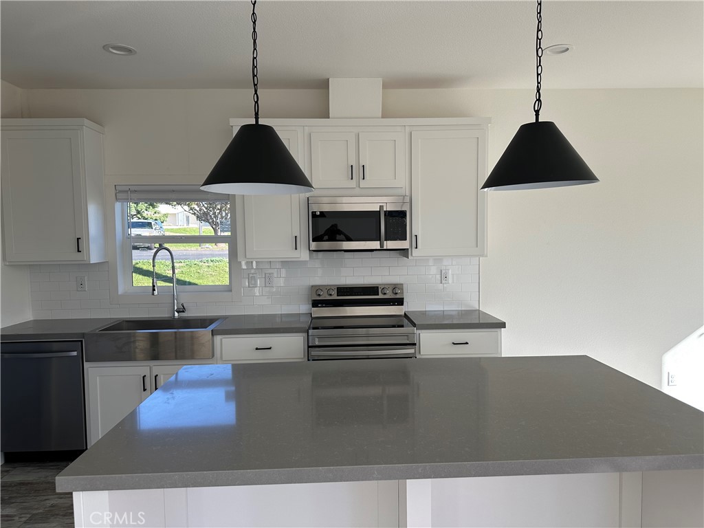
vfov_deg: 56.8
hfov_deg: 71.6
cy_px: 264
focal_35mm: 24
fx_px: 488
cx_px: 352
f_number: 1.78
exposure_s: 1/555
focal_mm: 6.86
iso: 80
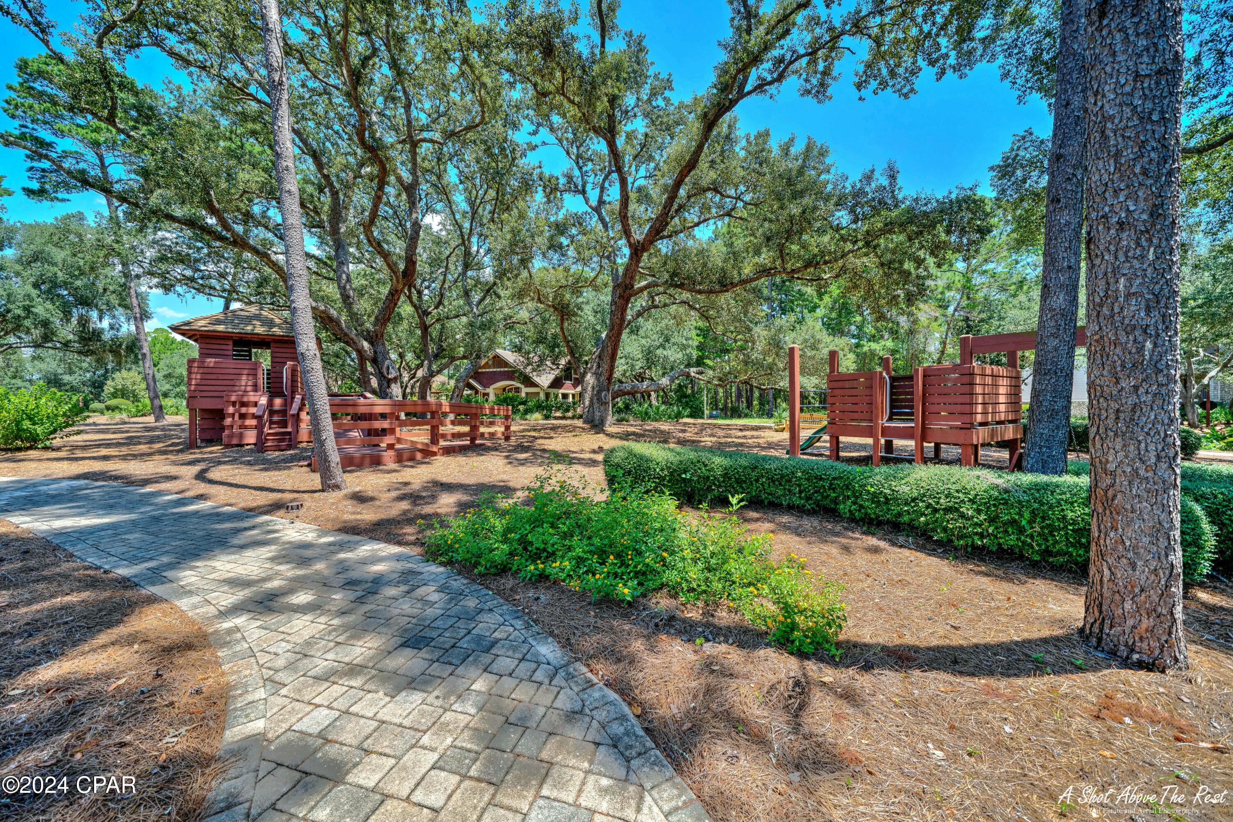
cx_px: 616
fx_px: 411
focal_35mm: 12
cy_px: 411
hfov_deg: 112.6
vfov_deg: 90.0
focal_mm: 12
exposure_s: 1/125
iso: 100
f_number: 5.6
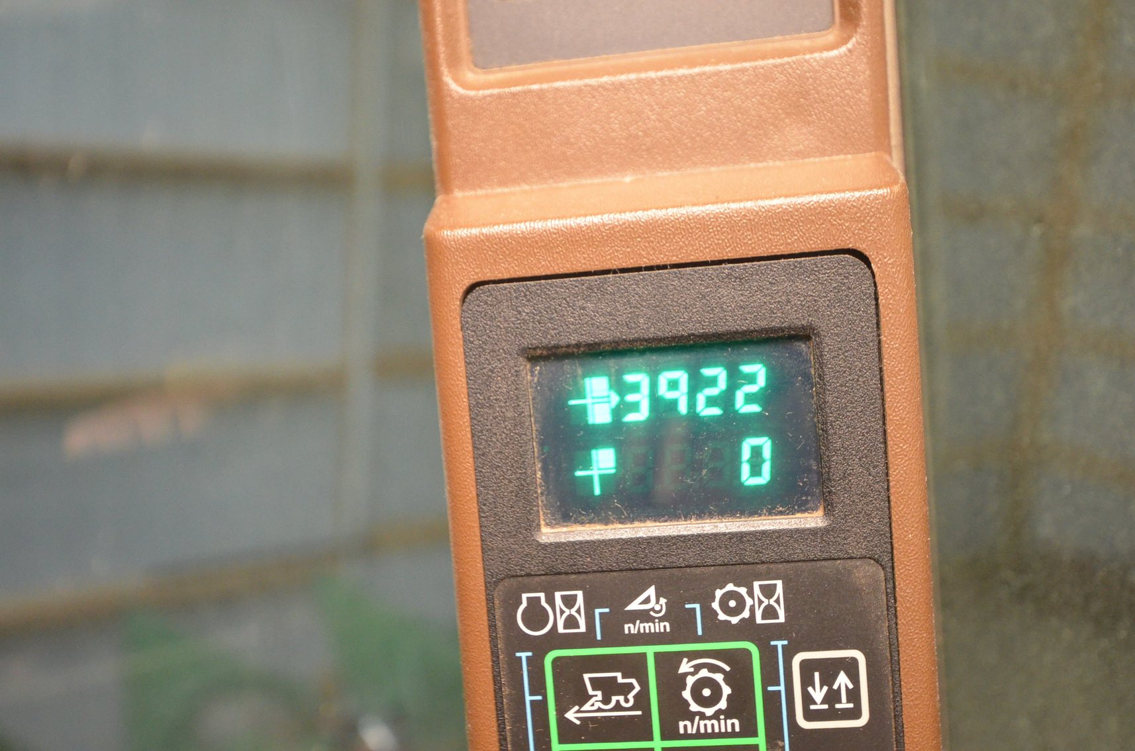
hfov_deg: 53.2
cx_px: 568
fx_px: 1133
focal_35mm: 36
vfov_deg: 36.7
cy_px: 376
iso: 3200
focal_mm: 24
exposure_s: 1/60
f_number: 4.5
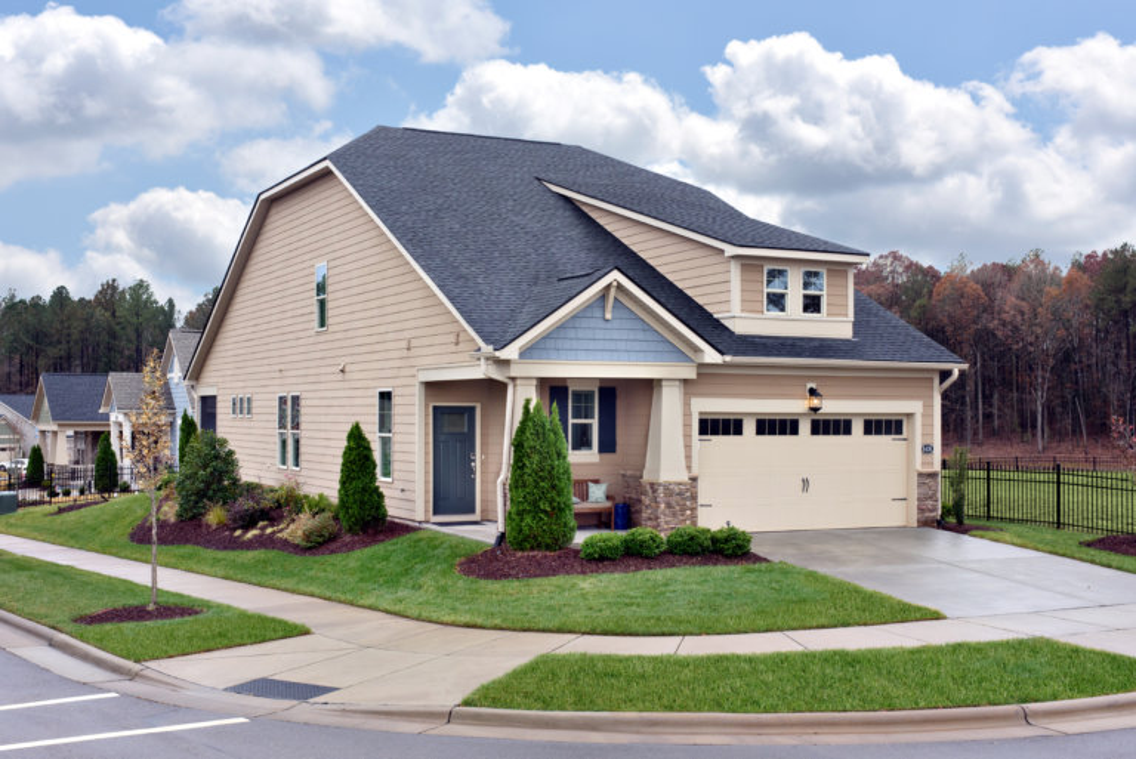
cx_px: 568
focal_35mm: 42
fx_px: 1326
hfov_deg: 46.4
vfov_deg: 31.9
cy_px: 380
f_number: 11
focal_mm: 42
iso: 1000
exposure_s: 1/125
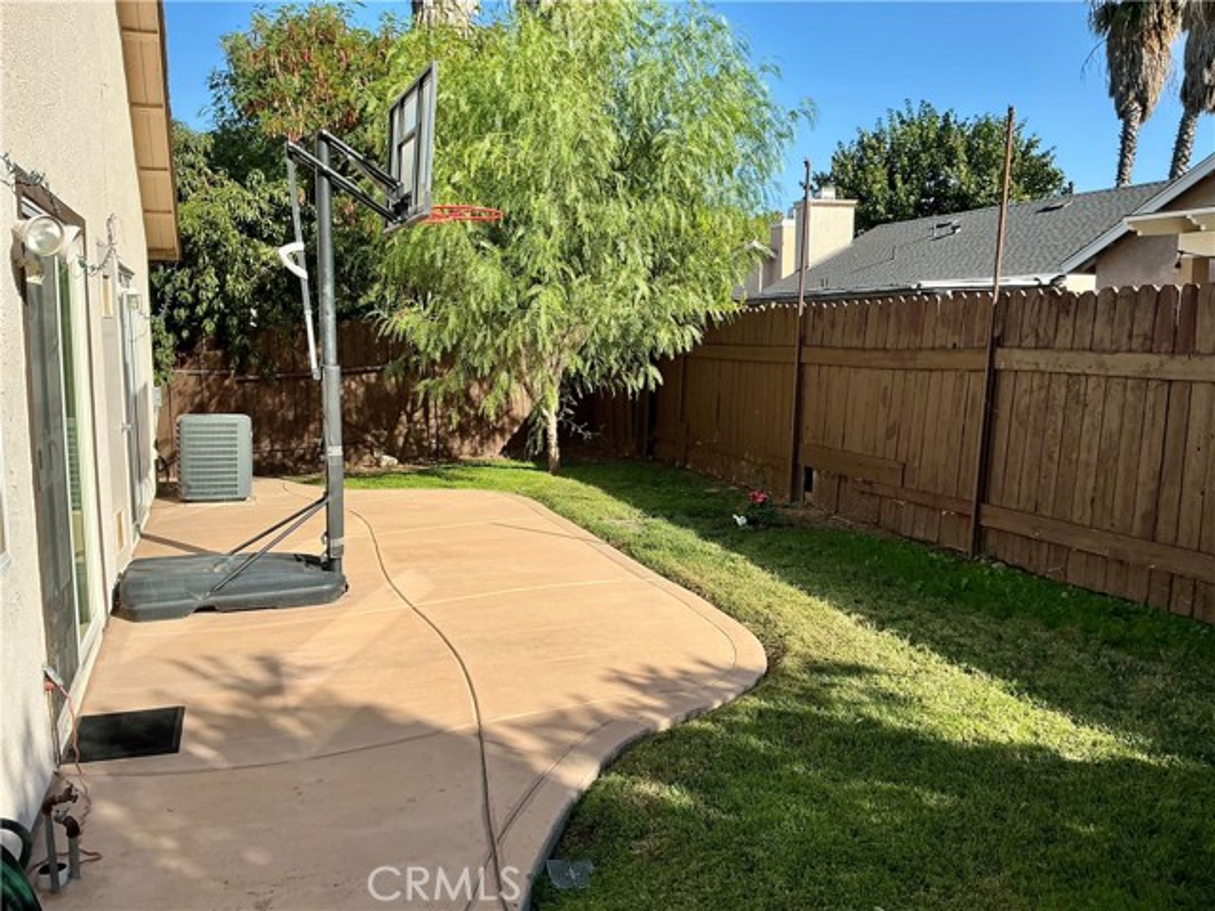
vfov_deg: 49.7
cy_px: 456
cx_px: 608
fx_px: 983
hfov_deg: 63.4
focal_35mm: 28
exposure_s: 1/1490
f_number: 1.8
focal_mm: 3
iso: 25
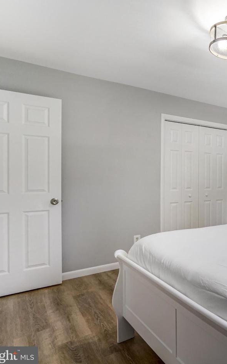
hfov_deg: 39.3
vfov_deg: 72.5
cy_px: 180
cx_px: 256
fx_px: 247
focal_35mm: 25
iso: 1250
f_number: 8
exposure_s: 1/125
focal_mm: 16
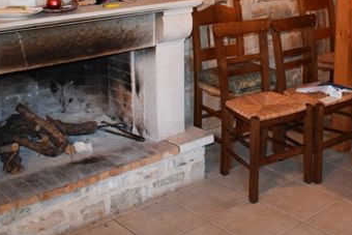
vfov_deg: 23.2
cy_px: 0
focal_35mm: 56
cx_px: 244
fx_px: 548
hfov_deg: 35.2
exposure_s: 1/60
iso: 2200
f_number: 3.5
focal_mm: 18
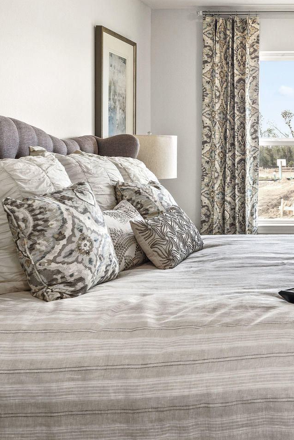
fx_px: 550
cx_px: 348
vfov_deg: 43.2
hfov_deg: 26.7
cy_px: 158
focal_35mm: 45
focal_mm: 20.9
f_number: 8
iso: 320
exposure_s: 1/13
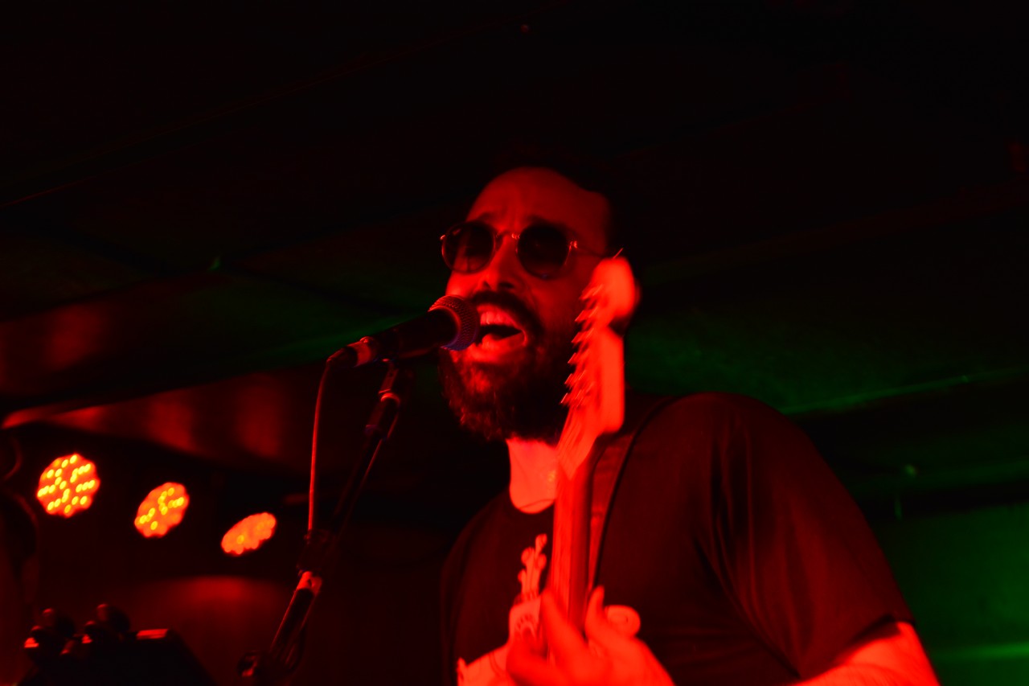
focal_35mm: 82
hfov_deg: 24.6
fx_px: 2358
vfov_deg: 16.5
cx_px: 514
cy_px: 343
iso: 1000
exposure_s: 1/15
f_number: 5.6
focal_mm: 55
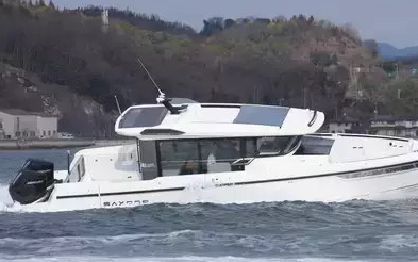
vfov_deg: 4.2
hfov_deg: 6.7
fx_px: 3544
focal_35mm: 311
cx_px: 250
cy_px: 64
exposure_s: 1/1600
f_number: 8
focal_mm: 200
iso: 500
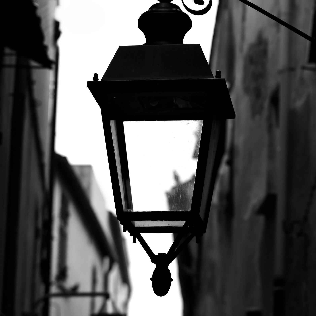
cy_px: 180
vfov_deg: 11.6
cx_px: 158
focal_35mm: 150
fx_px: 1549
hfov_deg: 11.6
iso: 250
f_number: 3.5
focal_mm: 78
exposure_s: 1/100
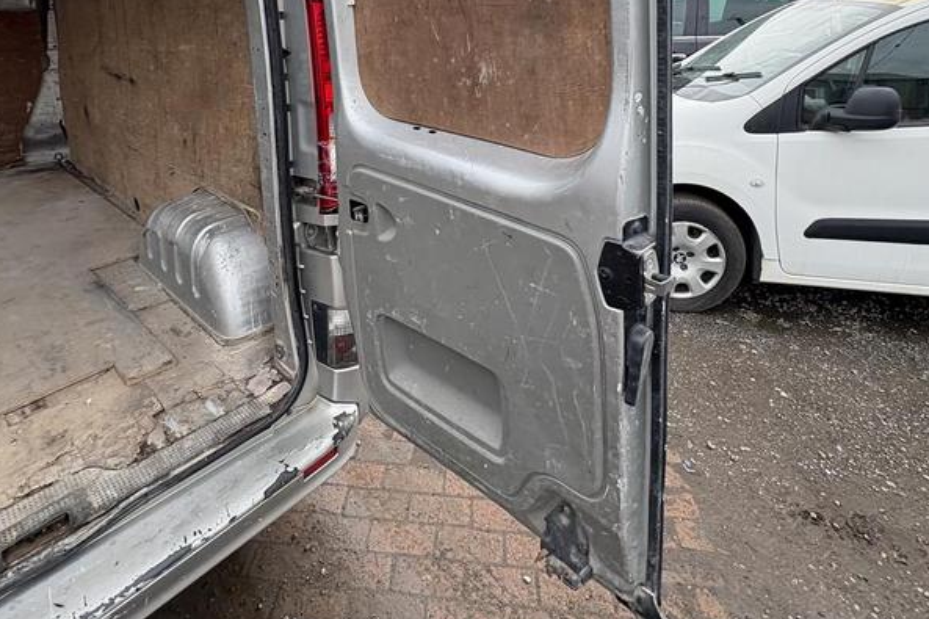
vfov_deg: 52.8
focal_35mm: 22
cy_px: 110
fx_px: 568
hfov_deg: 78.5
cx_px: 442
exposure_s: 1/192
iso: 50
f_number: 2.2
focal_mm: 2.22
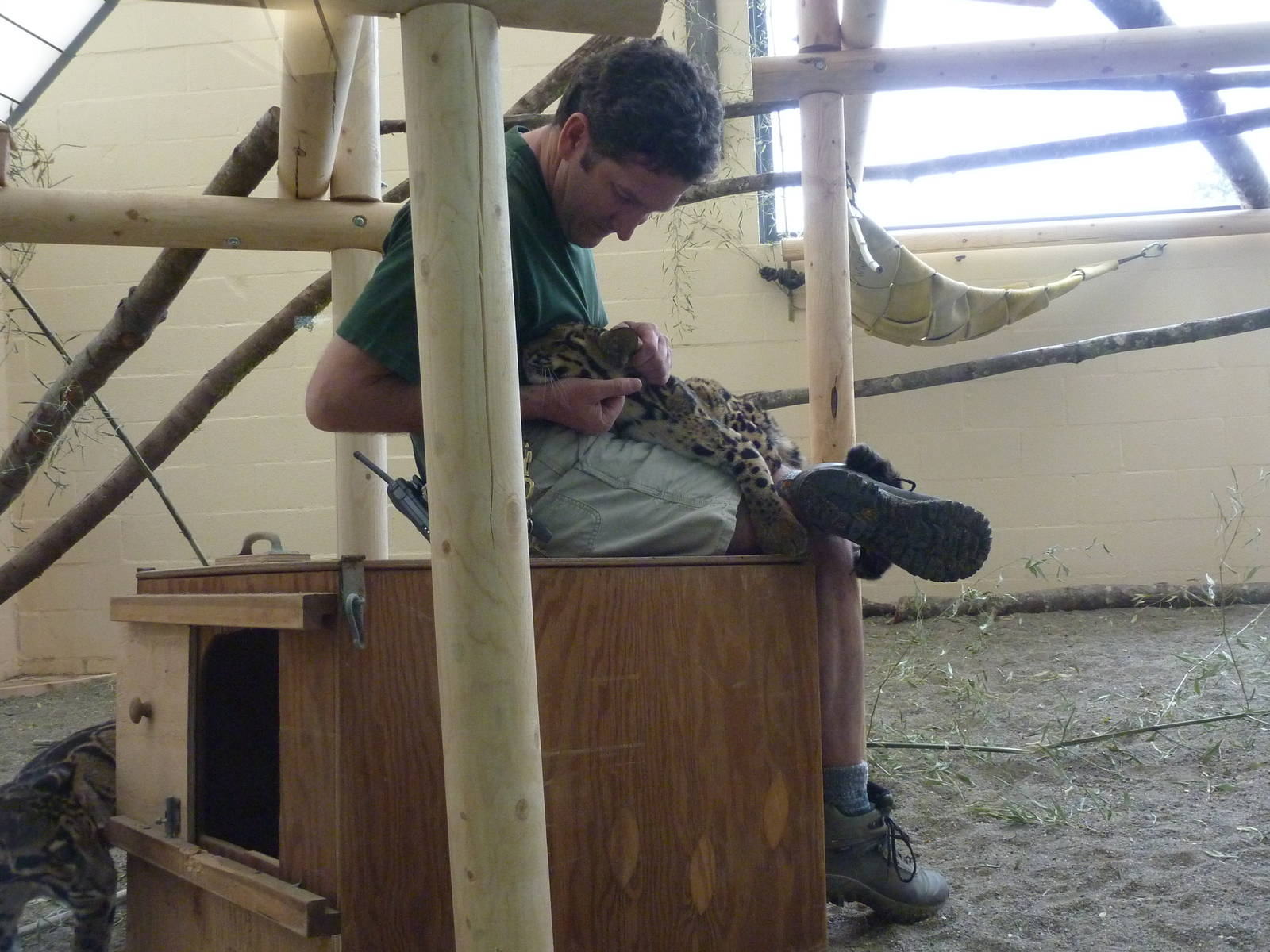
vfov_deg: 44.2
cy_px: 476
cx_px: 635
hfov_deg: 56.8
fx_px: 1174
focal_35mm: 32
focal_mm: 5.3
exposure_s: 1/80
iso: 400
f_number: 3.5
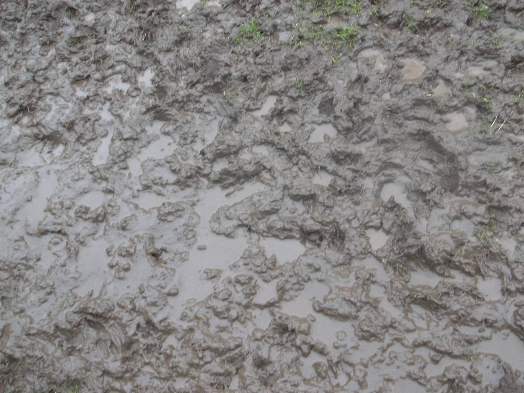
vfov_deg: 42.9
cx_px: 262
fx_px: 500
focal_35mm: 33
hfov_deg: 55.4
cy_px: 196
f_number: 3.3
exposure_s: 1/8
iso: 160
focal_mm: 5.9
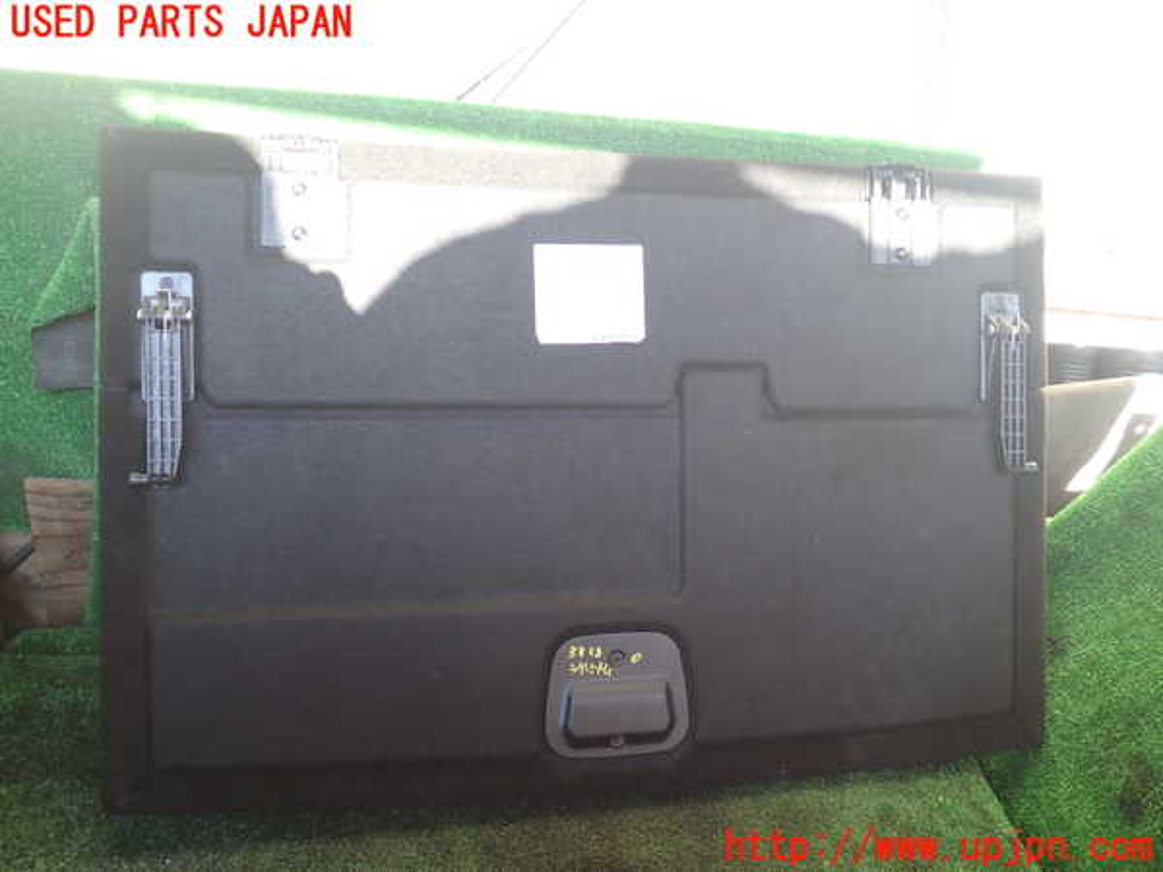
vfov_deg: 46.8
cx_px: 582
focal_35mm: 30
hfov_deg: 60.0
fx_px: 1008
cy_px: 436
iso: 100
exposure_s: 1/80
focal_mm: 5.4
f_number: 2.3
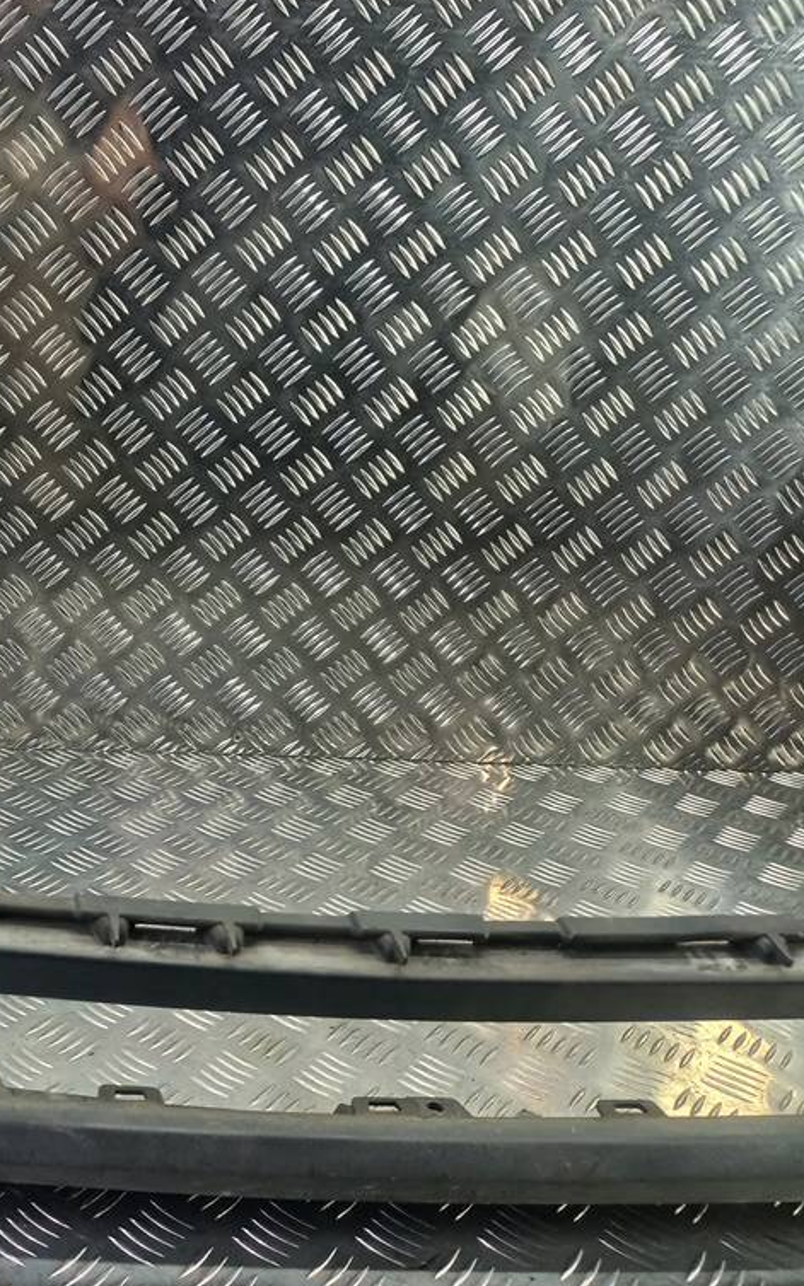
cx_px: 12
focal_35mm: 36
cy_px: 645
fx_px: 1263
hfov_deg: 32.6
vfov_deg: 54.0
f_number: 1.8
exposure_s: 1/50
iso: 100
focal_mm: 4.6
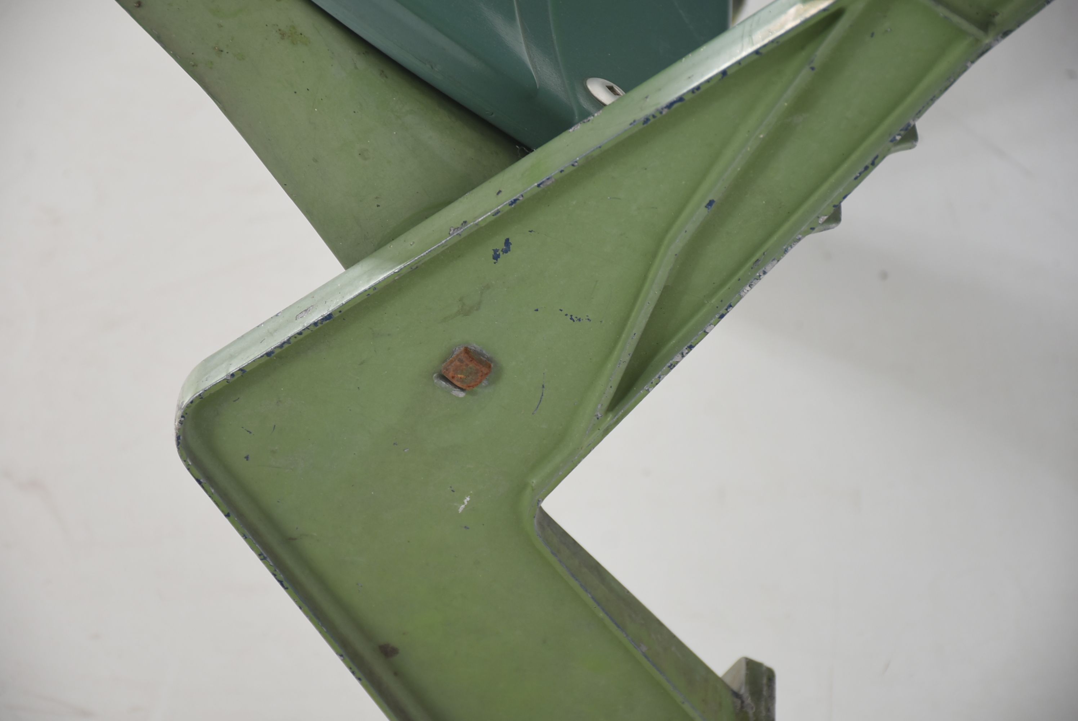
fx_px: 5214
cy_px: 360
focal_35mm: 174
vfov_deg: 7.9
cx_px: 539
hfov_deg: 11.8
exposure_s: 1/125
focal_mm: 116
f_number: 7.1
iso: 200
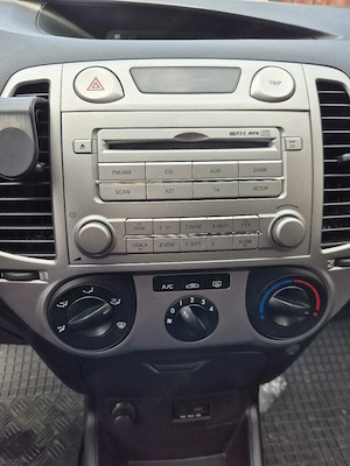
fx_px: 310
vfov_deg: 73.9
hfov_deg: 58.9
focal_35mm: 23
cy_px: 233
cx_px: 175
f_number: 1.8
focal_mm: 5.4
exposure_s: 1/182
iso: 25
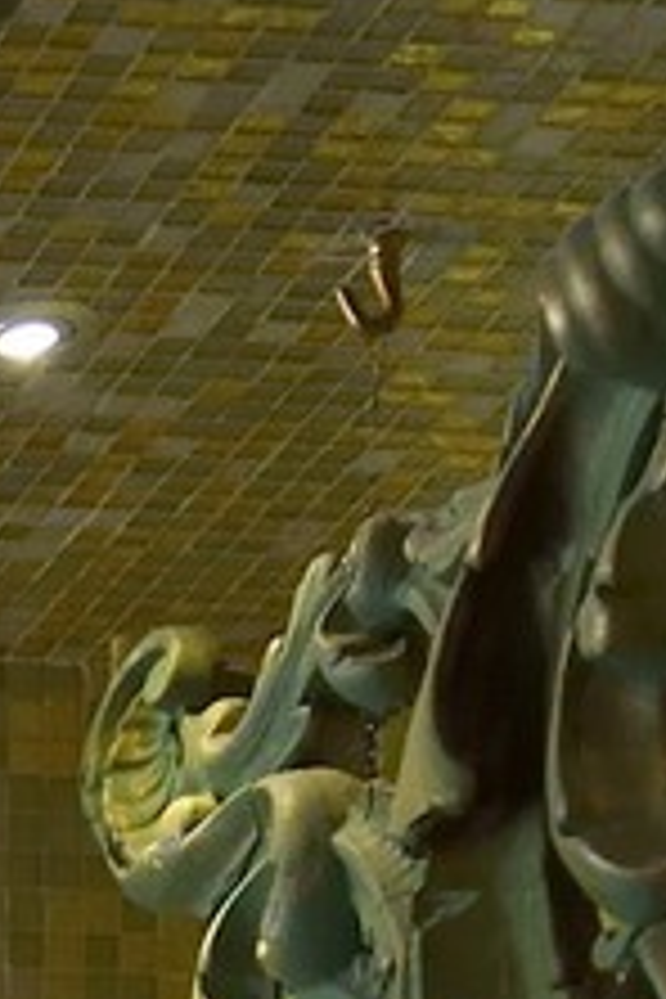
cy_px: 3082
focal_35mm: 173
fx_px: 4800
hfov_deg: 7.2
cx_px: -1224
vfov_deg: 9.2
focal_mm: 24
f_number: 4.5
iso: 800
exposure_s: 1/15
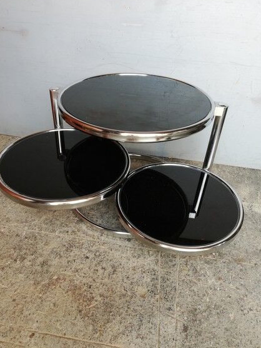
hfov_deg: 49.8
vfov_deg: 63.4
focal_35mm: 28
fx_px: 281
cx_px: 126
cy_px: 179
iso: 80
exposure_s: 1/50
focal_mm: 3.81
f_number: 2.2
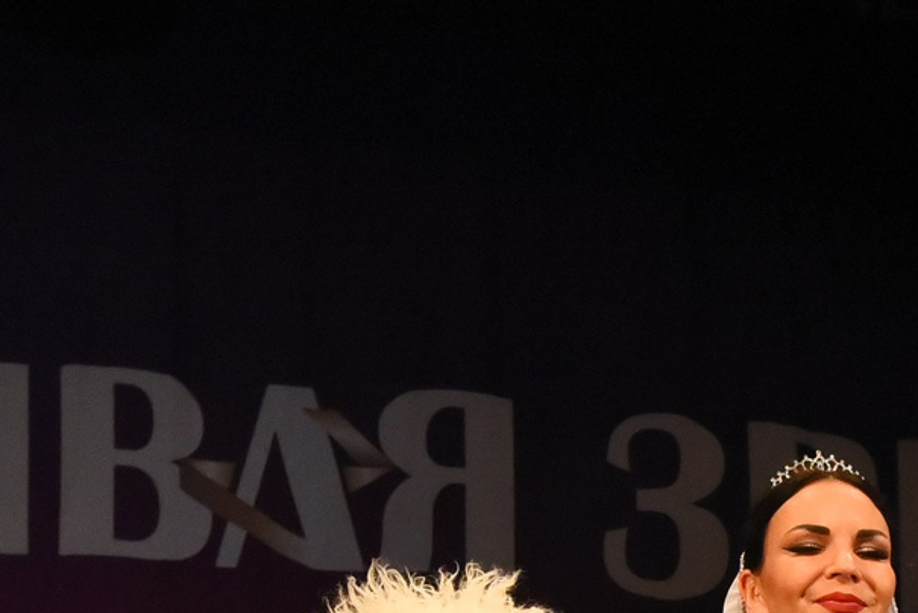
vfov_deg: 8.9
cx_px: 877
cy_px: 1090
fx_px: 3776
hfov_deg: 13.7
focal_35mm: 148
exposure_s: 1/320
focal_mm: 35
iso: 5000
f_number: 6.3
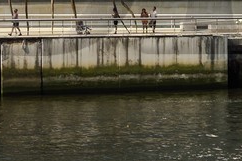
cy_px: -108
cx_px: 163
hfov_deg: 8.7
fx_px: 1599
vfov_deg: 5.7
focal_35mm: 238
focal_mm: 36
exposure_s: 1/250
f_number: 13
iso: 200
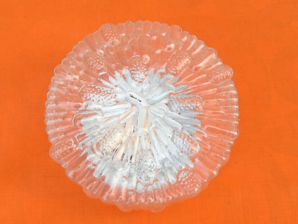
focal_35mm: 44
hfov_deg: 42.9
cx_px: 149
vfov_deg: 32.9
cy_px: 112
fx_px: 379
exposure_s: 1/120
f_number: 2.4
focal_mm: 2.03
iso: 50
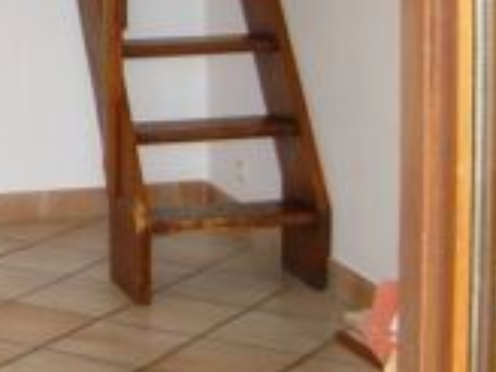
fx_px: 1590
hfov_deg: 16.4
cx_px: -209
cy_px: -166
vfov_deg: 12.7
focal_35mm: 111
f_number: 2.9
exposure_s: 1/32.9
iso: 115
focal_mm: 6.3
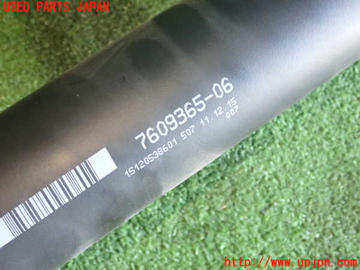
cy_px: 135
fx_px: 520
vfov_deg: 29.1
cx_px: 180
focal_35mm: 50
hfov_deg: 38.2
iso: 800
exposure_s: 1/40
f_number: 3.2
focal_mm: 9.01
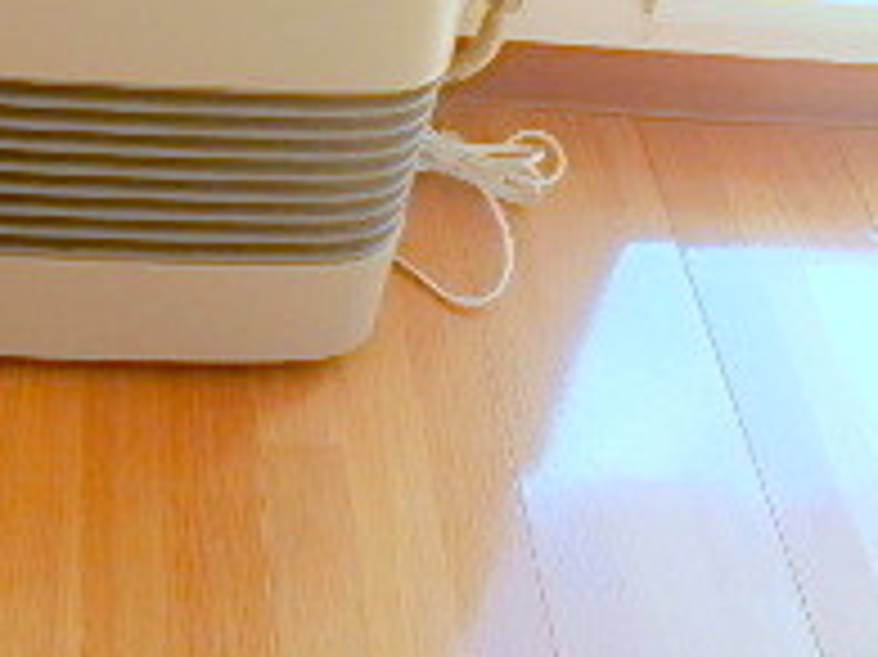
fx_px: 1749
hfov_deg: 27.5
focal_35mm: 69
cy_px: -220
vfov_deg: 19.5
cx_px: 140
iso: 125
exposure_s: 1/160
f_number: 3.5
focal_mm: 3.7
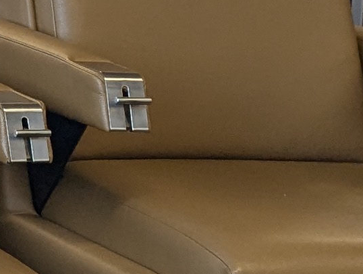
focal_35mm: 182
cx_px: -576
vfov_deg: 7.9
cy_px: -192
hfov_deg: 9.4
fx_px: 1911
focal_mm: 6.81
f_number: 1.85
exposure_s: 1/87.7
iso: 60
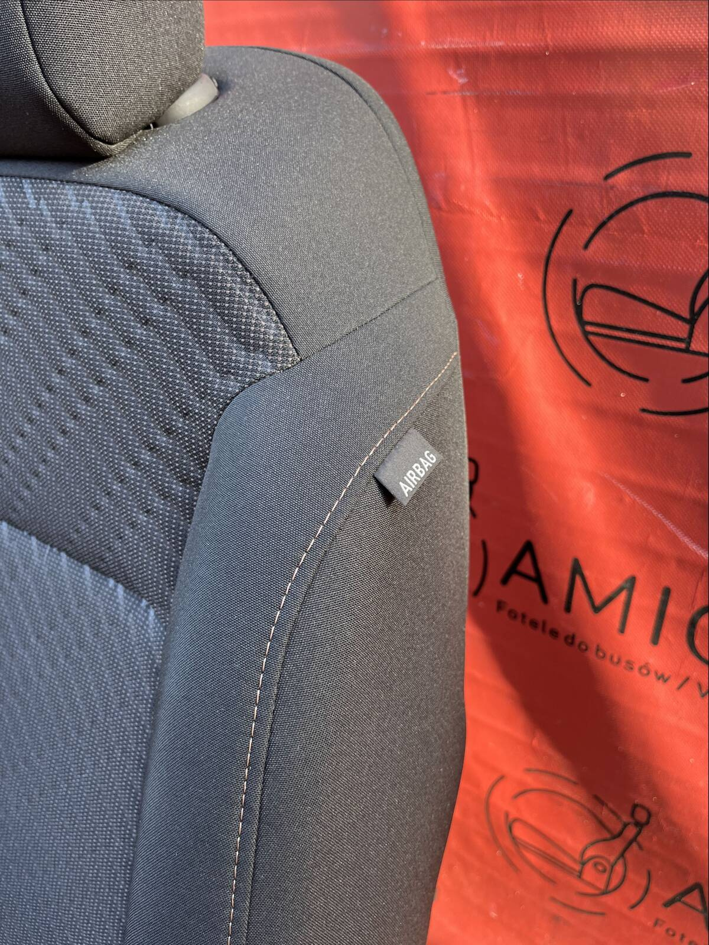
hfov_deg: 53.1
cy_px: 472
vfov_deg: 67.3
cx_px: 354
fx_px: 710
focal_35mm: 26
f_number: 1.6
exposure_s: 1/121
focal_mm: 5.1
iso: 80
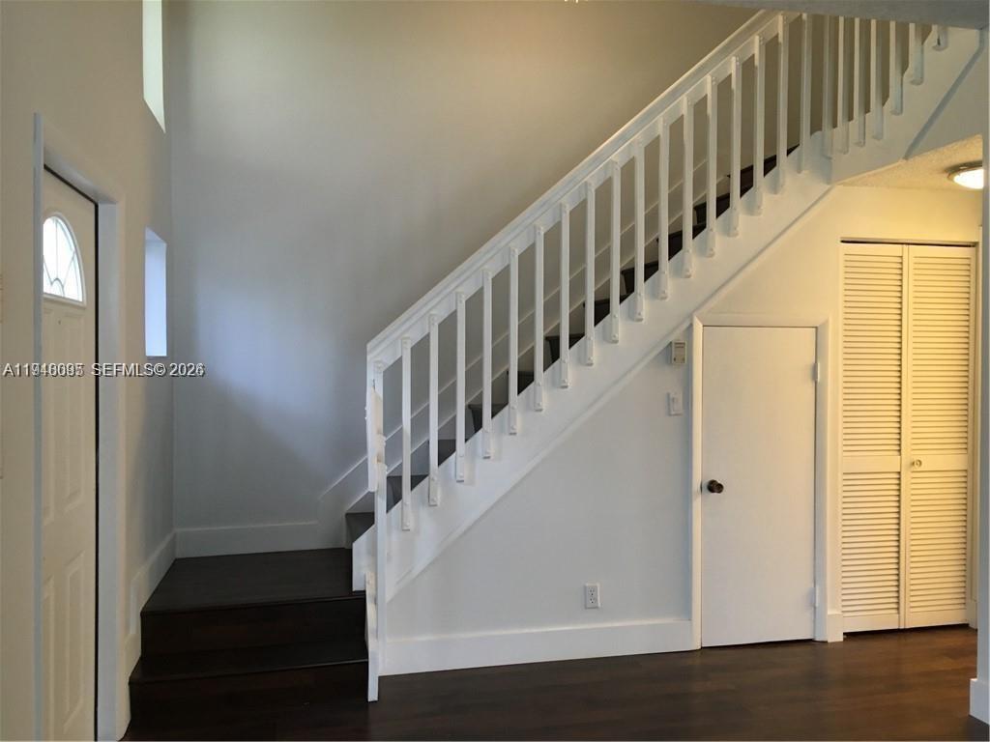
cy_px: 371
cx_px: 495
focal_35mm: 29
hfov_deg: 61.7
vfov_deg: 48.2
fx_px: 829
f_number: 2.2
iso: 100
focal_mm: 4.15
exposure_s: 1/30
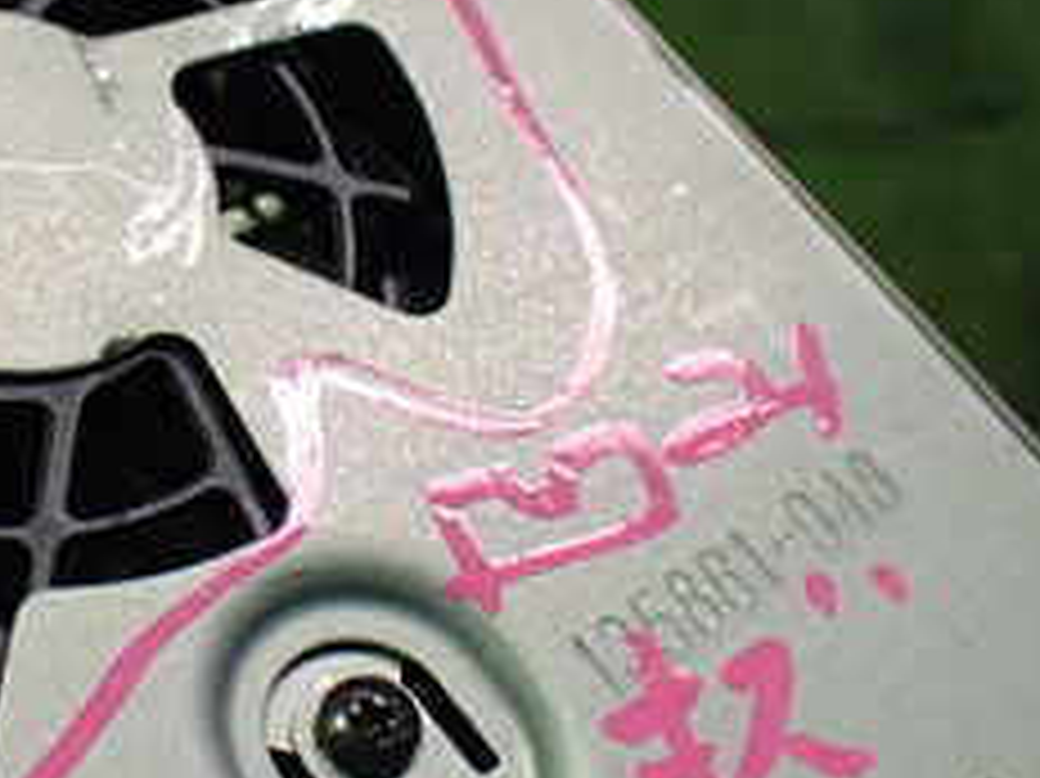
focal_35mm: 78
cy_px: 328
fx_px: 2342
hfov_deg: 24.6
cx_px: 212
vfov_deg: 18.9
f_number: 2.3
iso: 800
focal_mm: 5.4
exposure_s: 1/125
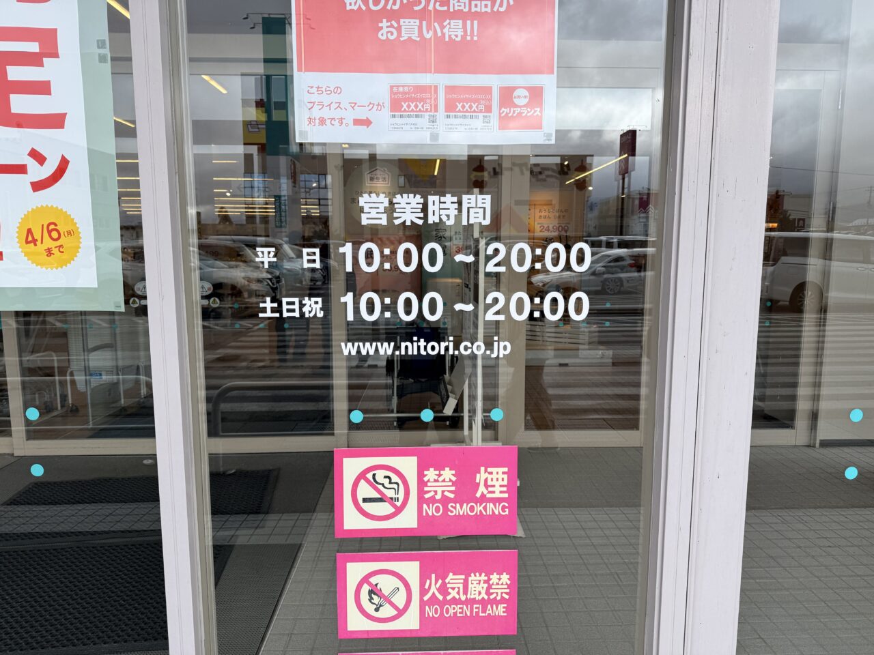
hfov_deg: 71.6
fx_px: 606
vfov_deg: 56.8
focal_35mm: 24
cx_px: 437
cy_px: 328
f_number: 1.78
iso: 80
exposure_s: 1/1653
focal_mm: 6.76
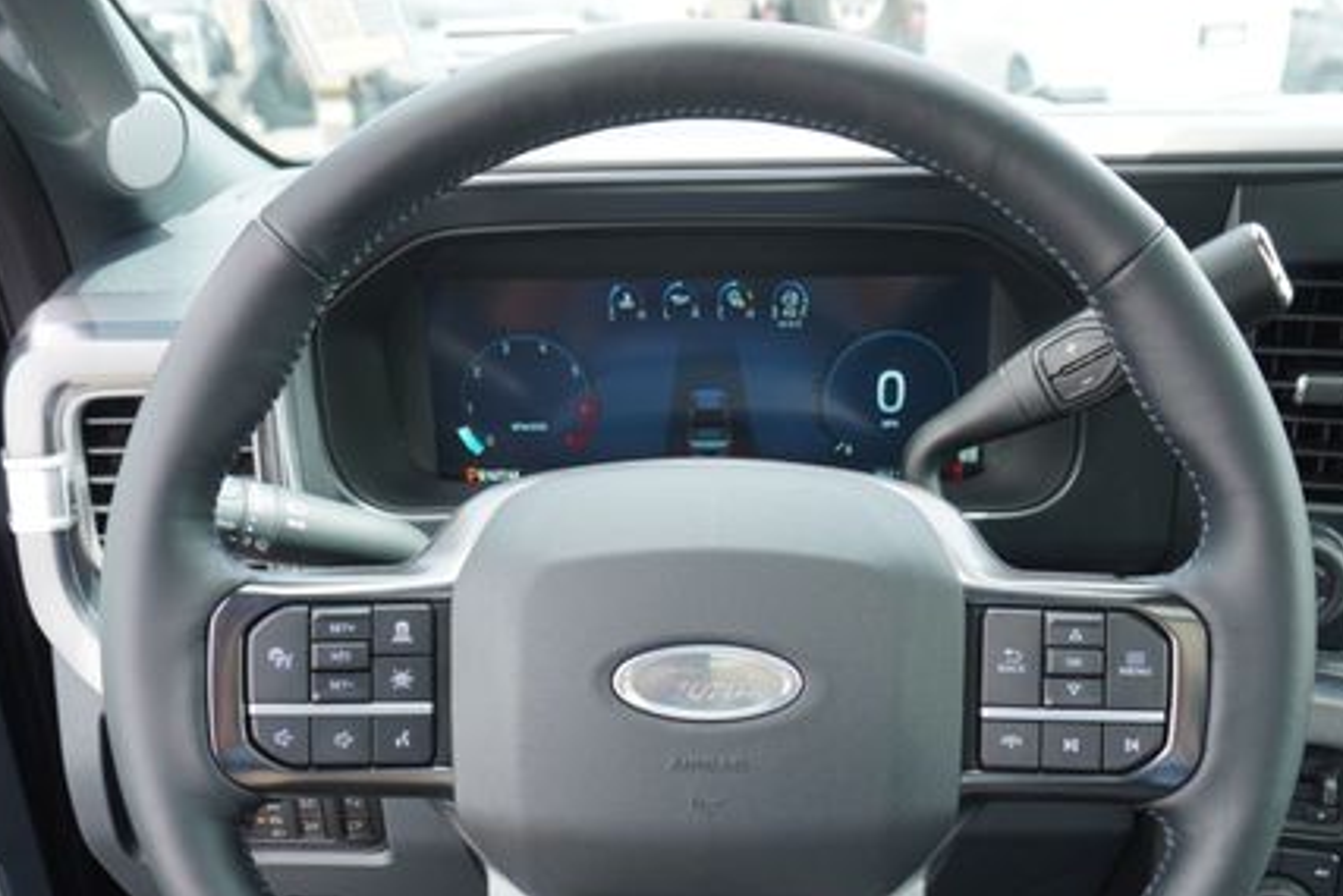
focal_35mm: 36
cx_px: 711
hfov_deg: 53.1
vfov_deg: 36.3
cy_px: 641
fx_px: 1343
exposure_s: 1/60
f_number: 4
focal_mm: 16
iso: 100
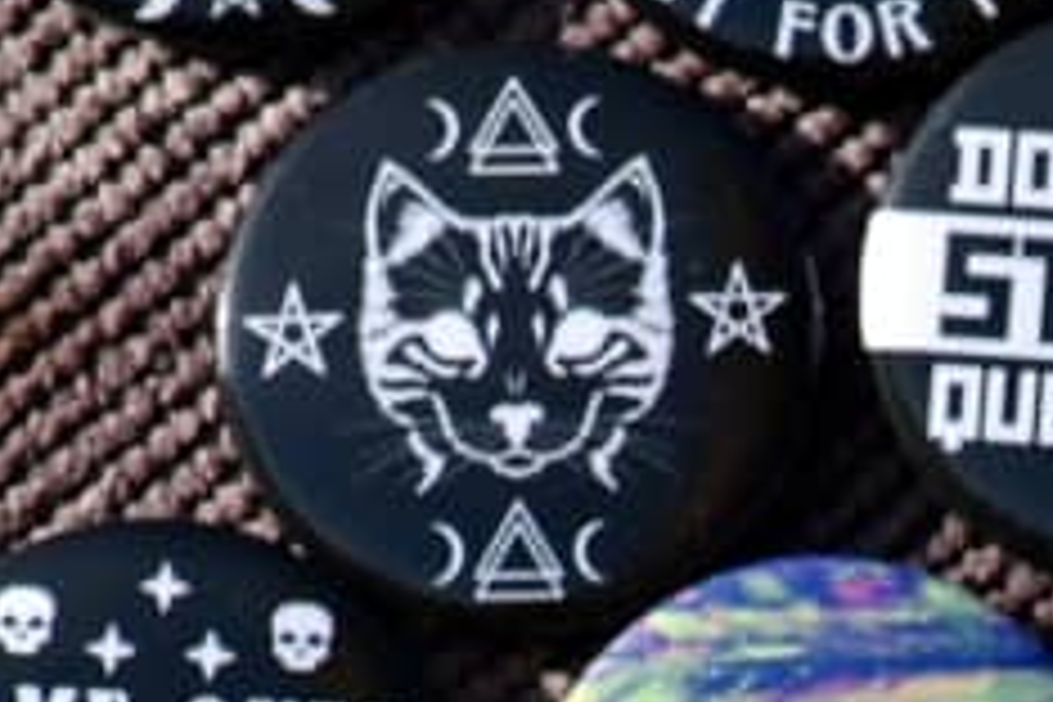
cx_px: 1755
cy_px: 1300
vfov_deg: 0.6
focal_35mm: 2311
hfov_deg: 0.9
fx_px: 67591
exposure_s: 1/500
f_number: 9
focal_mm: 300
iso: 280
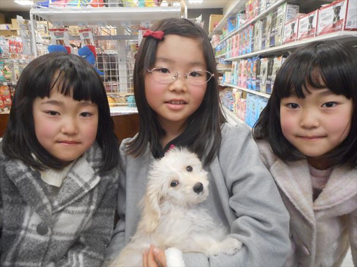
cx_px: 178
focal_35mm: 25
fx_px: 258
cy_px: 134
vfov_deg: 54.9
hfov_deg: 69.4
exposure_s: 1/30
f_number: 3.7
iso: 400
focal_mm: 4.5
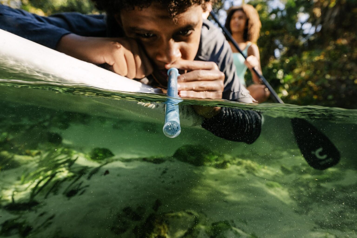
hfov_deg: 73.7
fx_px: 238
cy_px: 119
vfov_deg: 53.1
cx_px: 178
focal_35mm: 24
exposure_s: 1/250
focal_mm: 24
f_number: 8
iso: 800
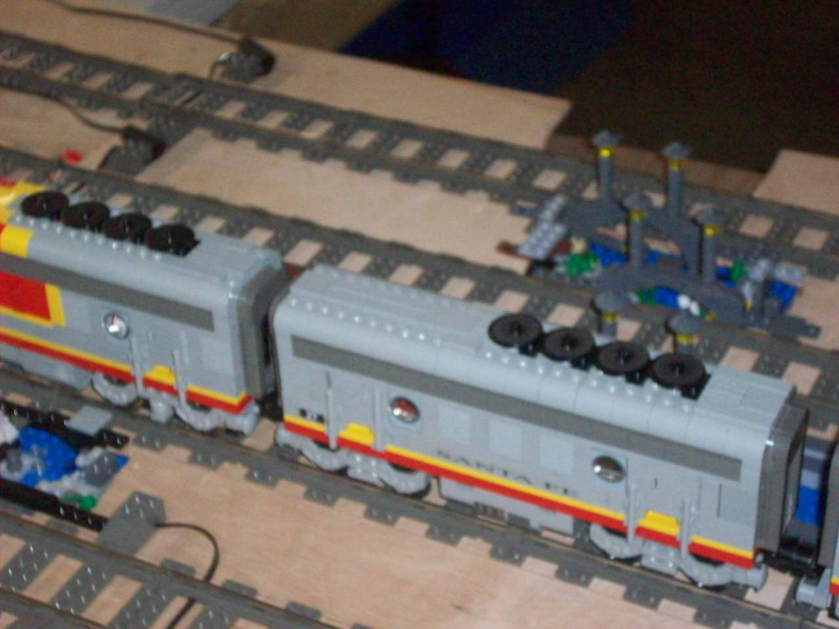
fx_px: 1866
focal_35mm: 77
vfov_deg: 19.1
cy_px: 314
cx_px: 420
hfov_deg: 25.3
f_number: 4.2
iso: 400
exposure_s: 1/204
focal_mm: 12.8
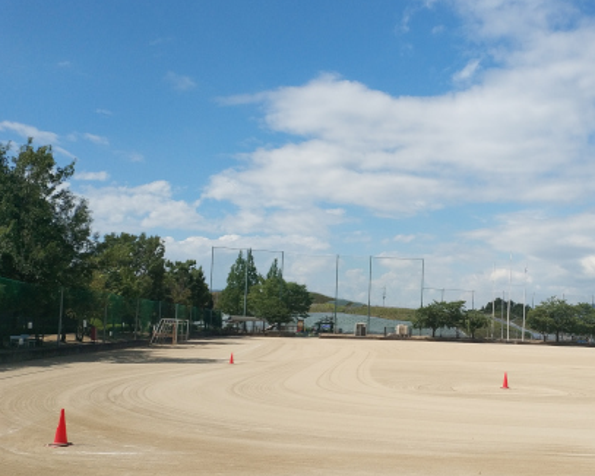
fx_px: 810
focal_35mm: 46
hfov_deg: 39.6
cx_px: 418
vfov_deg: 32.6
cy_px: 296
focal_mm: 4.5
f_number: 2
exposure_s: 1/2143
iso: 101
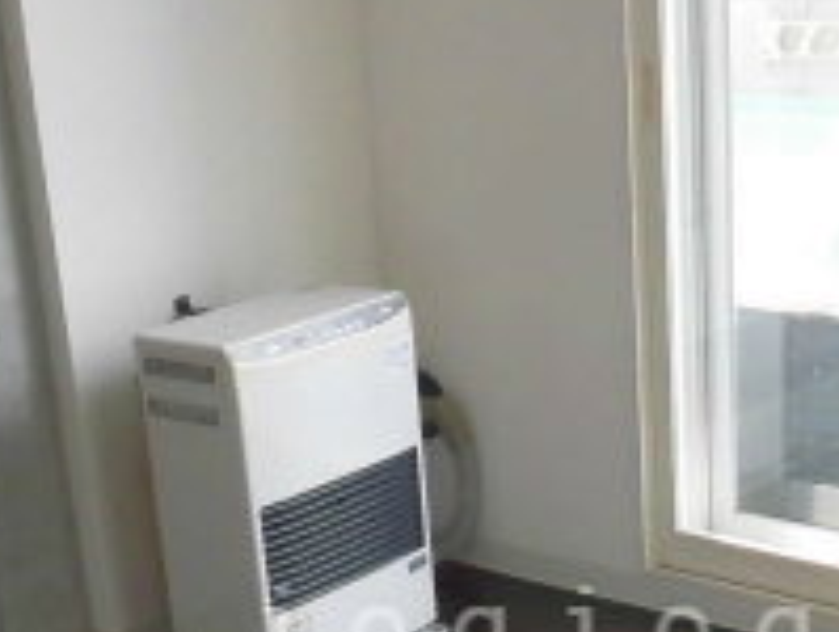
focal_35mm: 77
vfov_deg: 18.7
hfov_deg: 25.2
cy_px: 628
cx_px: 544
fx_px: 1870
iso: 125
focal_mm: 4.3
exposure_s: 1/80
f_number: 3.1
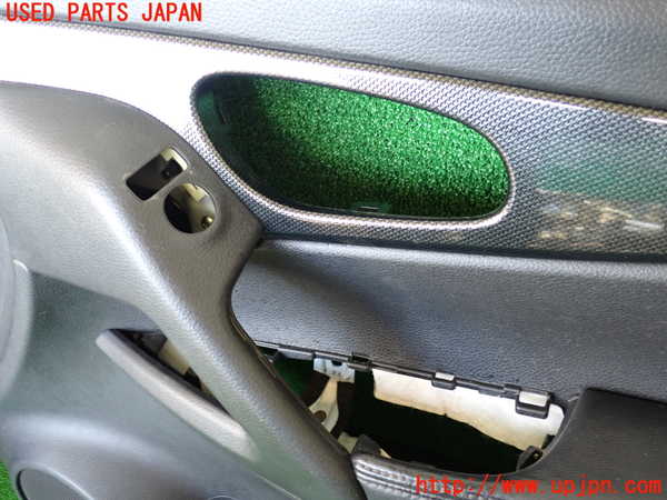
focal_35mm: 30
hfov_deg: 60.0
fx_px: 578
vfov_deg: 46.8
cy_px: 250
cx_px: 334
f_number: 2.3
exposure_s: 1/30
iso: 320
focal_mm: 5.4
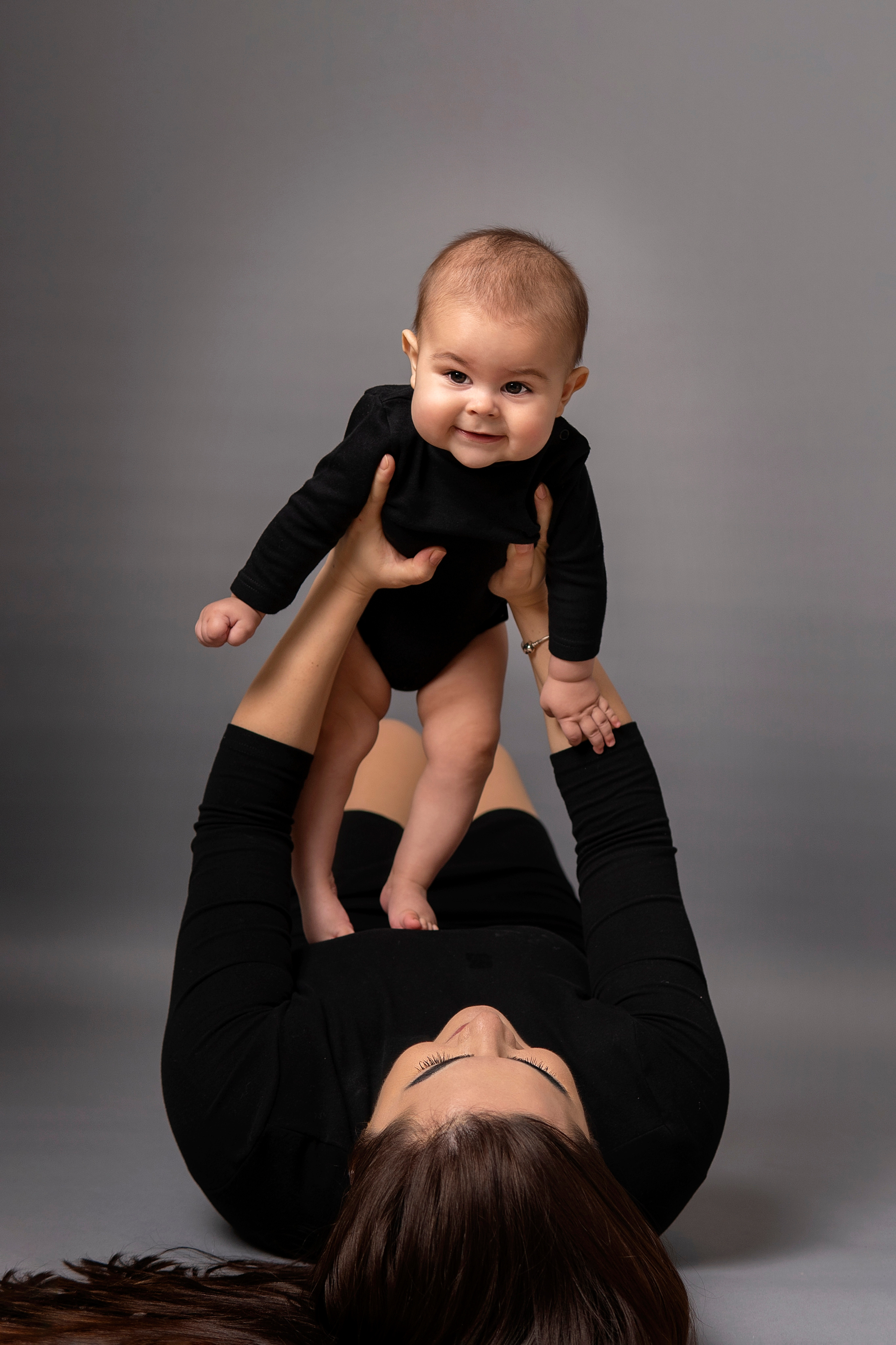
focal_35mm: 45
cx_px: 448
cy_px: 672
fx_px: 1680
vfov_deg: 43.6
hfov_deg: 29.9
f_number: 2.8
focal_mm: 30
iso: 100
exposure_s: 1/250
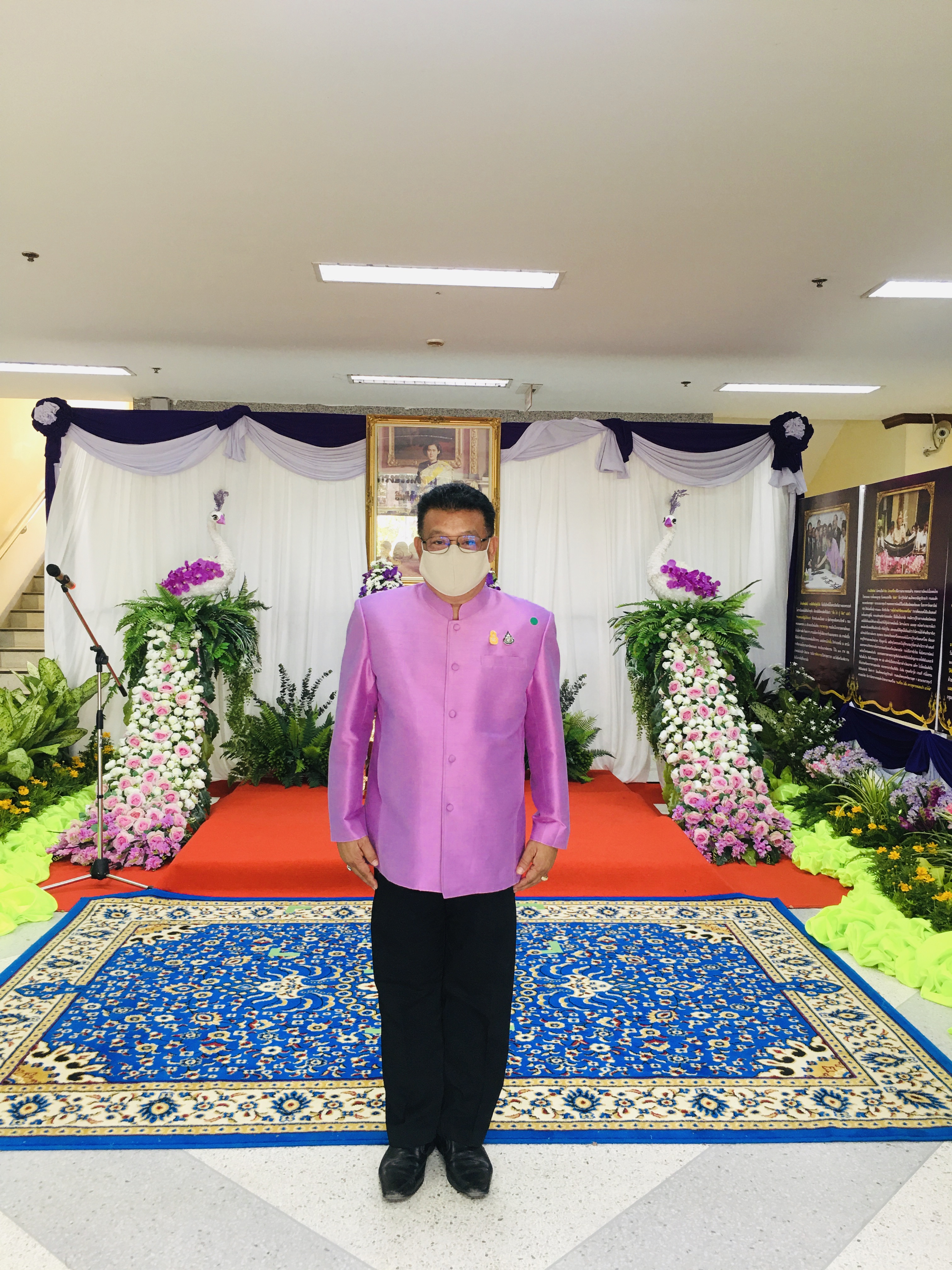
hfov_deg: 48.2
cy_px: 635
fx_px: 1063
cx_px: 476
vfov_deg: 61.7
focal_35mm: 29
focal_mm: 4.15
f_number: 2.2
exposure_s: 1/17
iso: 32
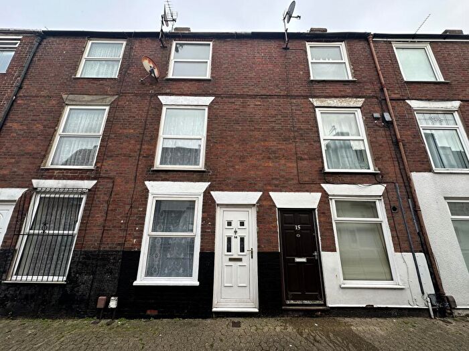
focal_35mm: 14
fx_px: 190
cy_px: 176
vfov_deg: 85.7
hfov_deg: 102.1
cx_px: 234
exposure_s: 1/229
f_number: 2.2
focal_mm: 2.22
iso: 40
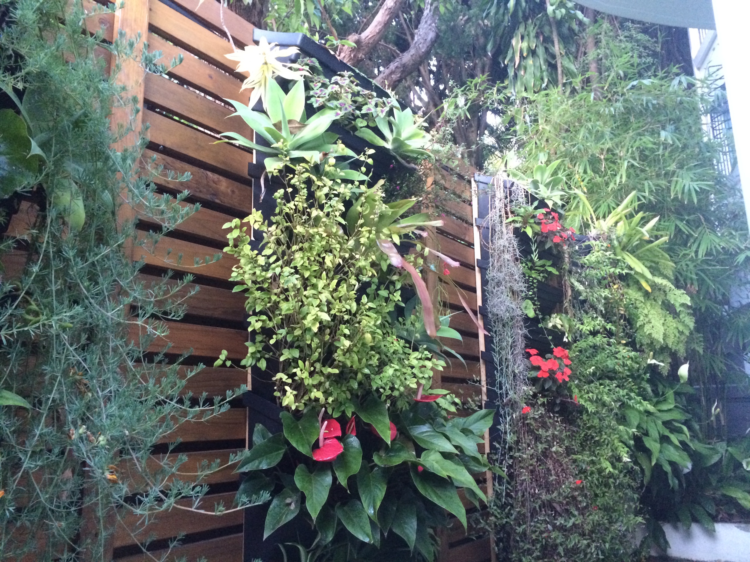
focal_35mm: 30
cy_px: 281
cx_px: 375
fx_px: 650
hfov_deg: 60.0
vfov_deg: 46.8
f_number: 2.2
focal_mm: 4.12
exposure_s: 1/30
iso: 320
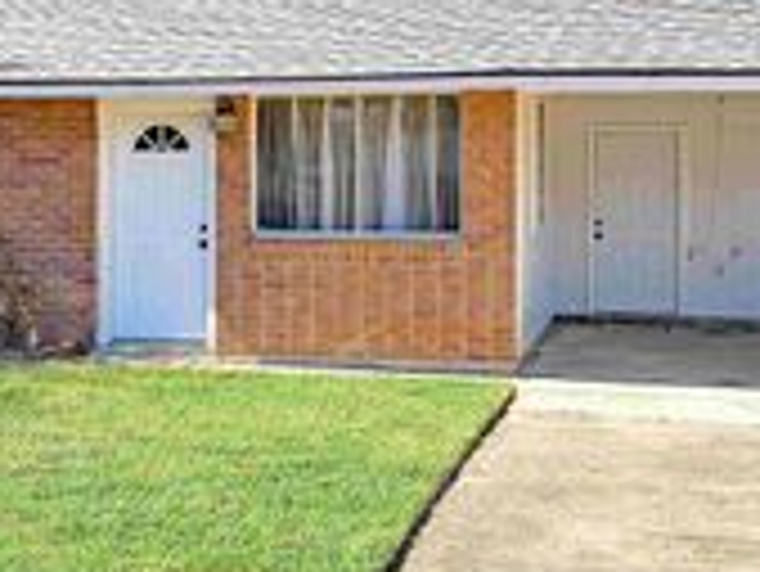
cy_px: 169
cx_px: 229
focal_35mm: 71
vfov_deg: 20.6
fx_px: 1560
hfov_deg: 27.2
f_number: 1.78
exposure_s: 1/1905
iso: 64
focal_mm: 6.76
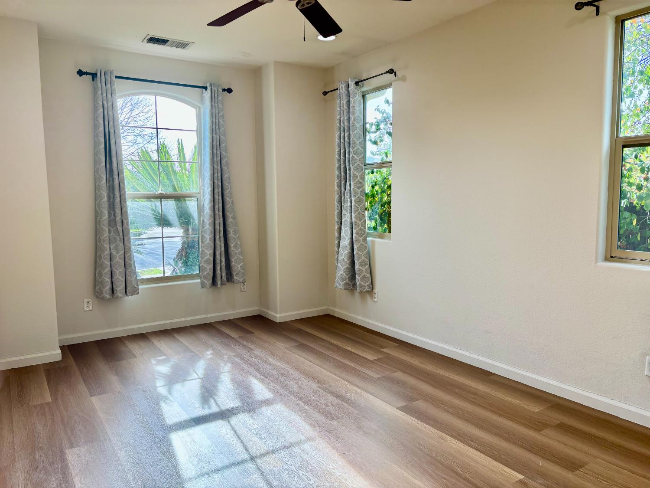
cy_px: 244
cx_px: 325
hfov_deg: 67.3
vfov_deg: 53.1
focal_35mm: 26
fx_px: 488
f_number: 1.6
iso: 50
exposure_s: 1/170
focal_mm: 5.96
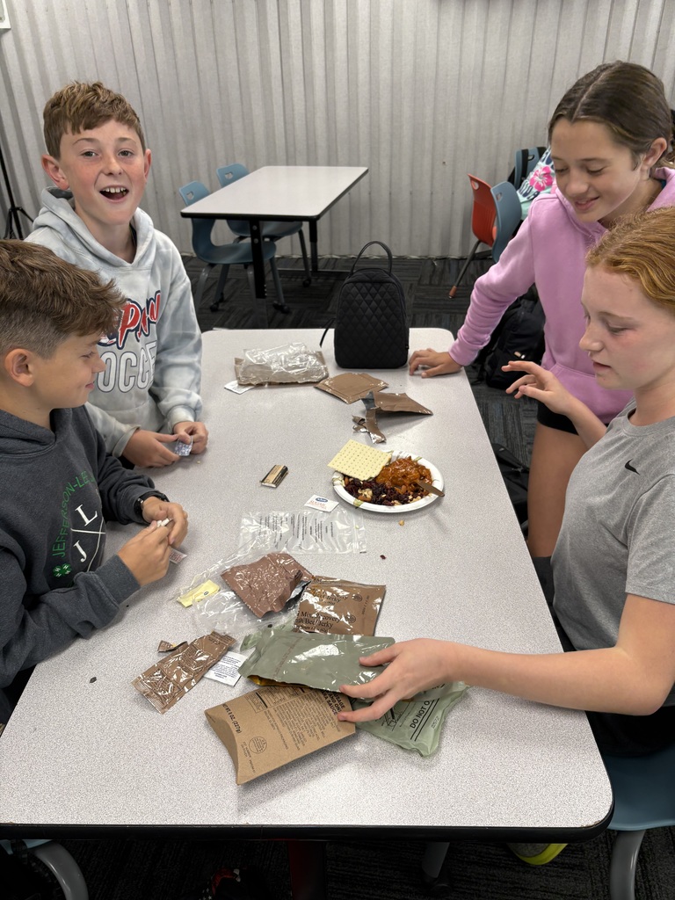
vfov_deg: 67.3
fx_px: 676
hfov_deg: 53.1
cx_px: 338
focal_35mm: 26
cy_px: 450
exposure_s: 1/63
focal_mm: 5.96
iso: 50
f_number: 1.6
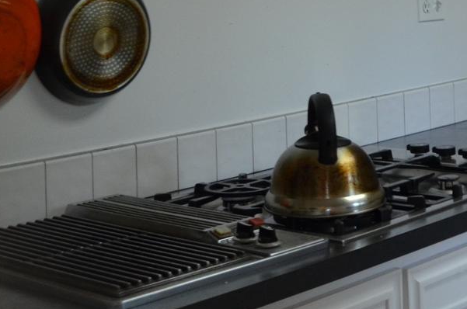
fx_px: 1191
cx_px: 380
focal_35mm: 92
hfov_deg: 21.9
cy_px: -161
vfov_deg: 13.8
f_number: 4
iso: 800
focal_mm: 18
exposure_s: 1/60
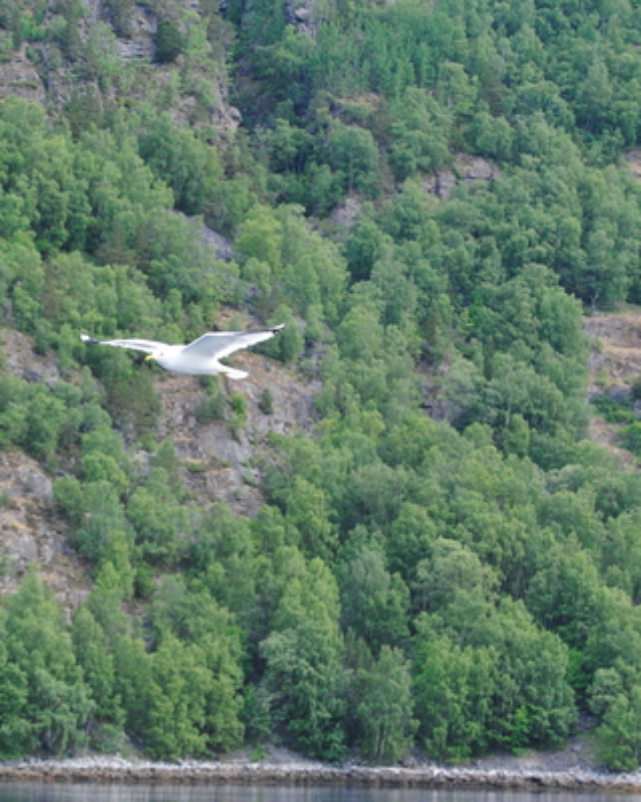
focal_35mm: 117
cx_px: 221
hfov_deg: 13.2
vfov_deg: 16.5
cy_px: 400
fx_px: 2769
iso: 720
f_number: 5.6
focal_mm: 55
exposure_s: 1/500
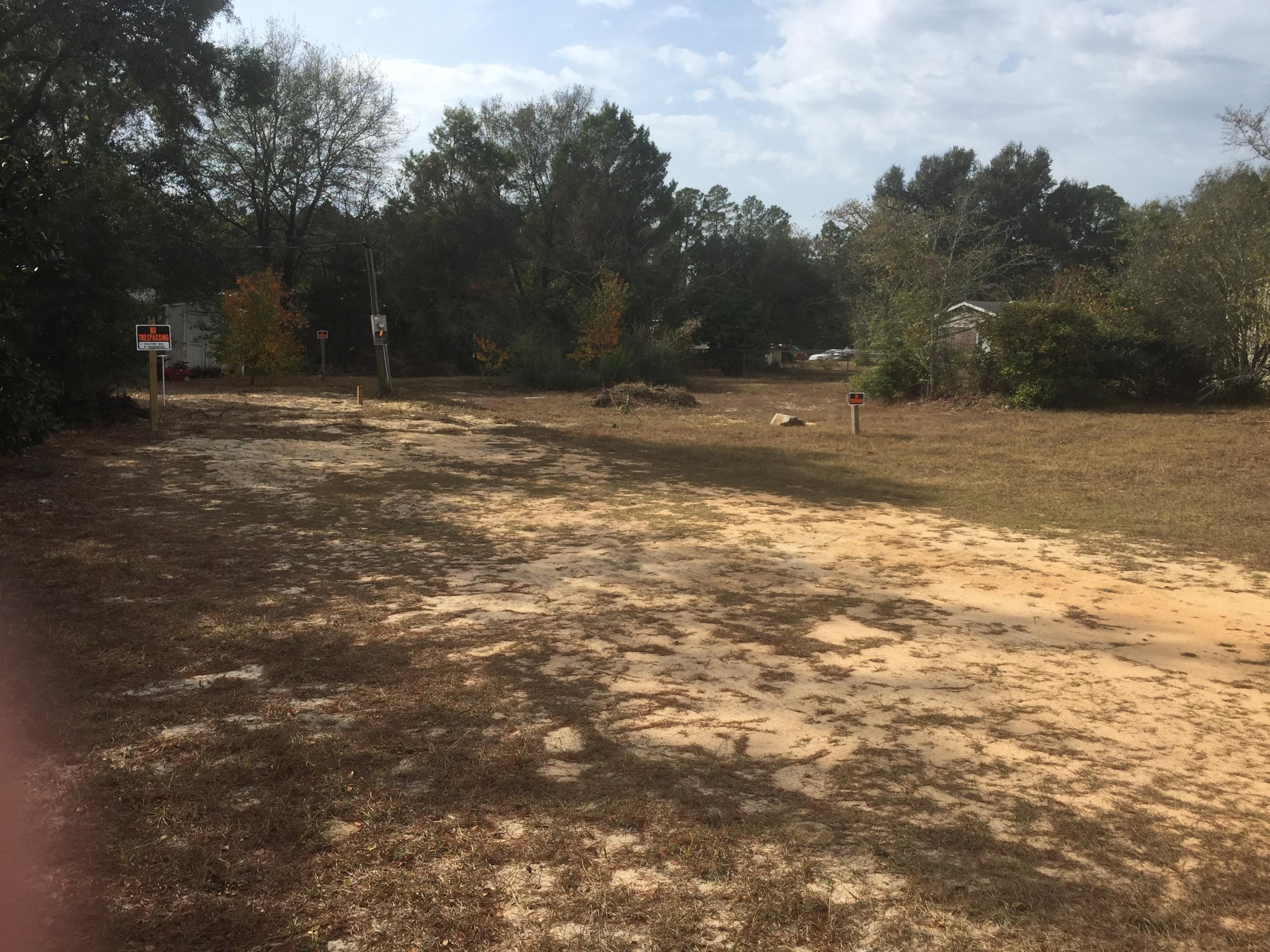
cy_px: 476
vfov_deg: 48.2
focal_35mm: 29
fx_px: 1064
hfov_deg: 61.7
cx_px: 635
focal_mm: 4.15
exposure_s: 1/2326
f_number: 2.2
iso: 32
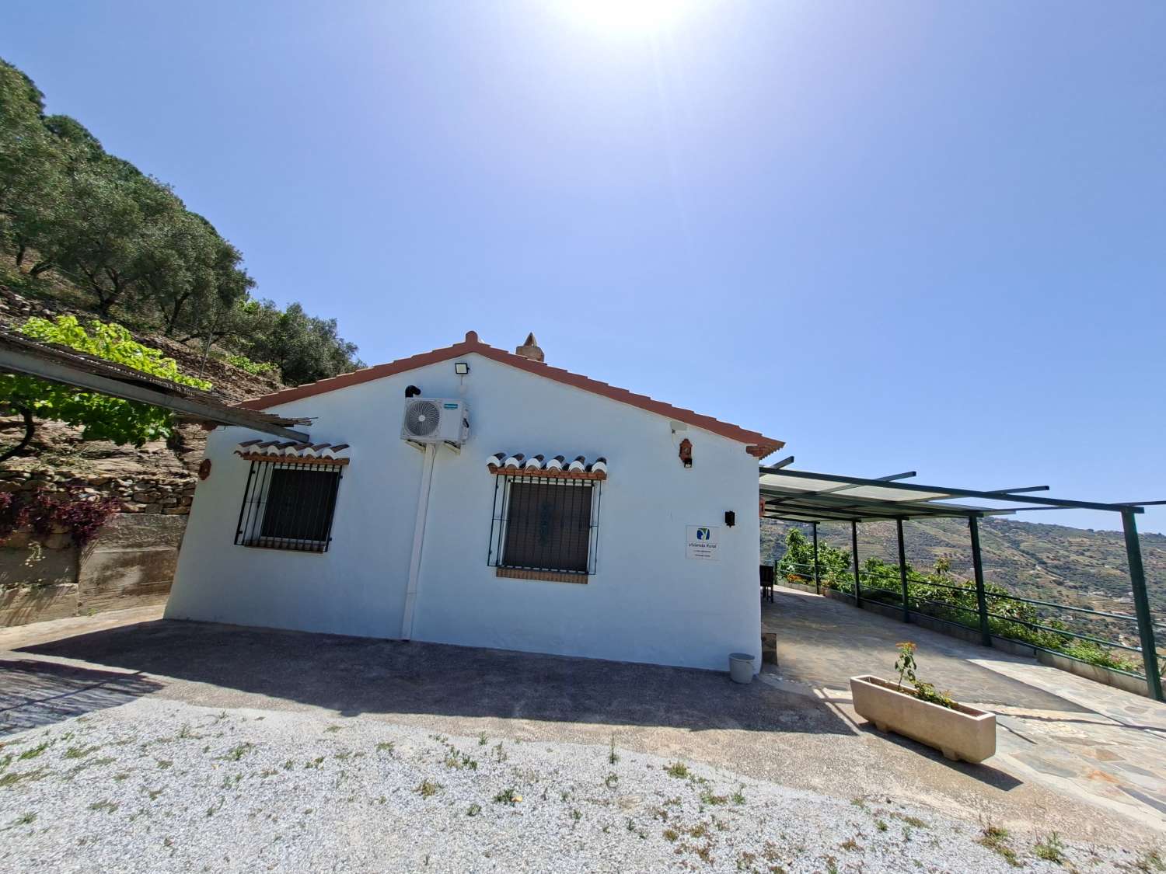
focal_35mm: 13
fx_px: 438
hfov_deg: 106.2
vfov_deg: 89.9
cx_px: 583
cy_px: 437
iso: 40
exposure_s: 1/1332
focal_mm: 1.74
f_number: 2.2
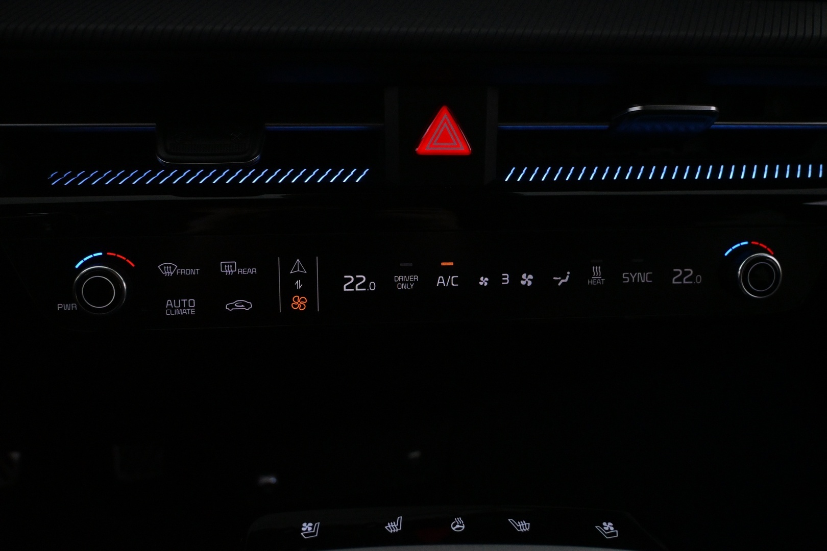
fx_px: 741
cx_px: 414
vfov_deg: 40.8
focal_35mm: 32
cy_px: 276
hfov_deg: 58.3
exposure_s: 1/200
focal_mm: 21.5
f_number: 4
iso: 4000
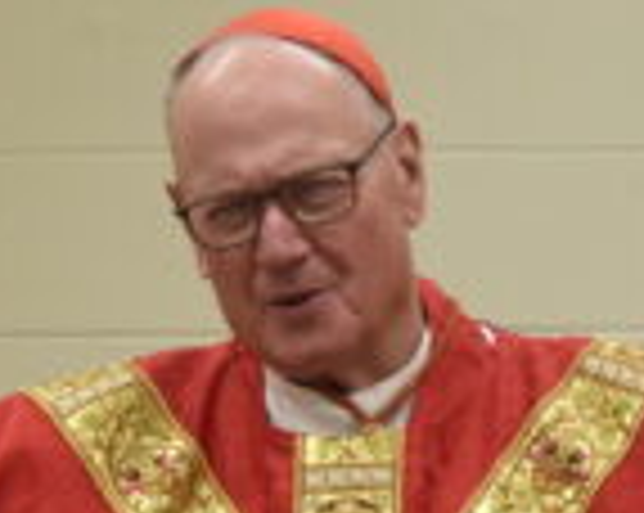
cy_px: 736
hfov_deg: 4.2
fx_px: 8832
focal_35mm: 464
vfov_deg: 3.3
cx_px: 446
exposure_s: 1/80
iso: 800
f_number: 4.5
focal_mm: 46
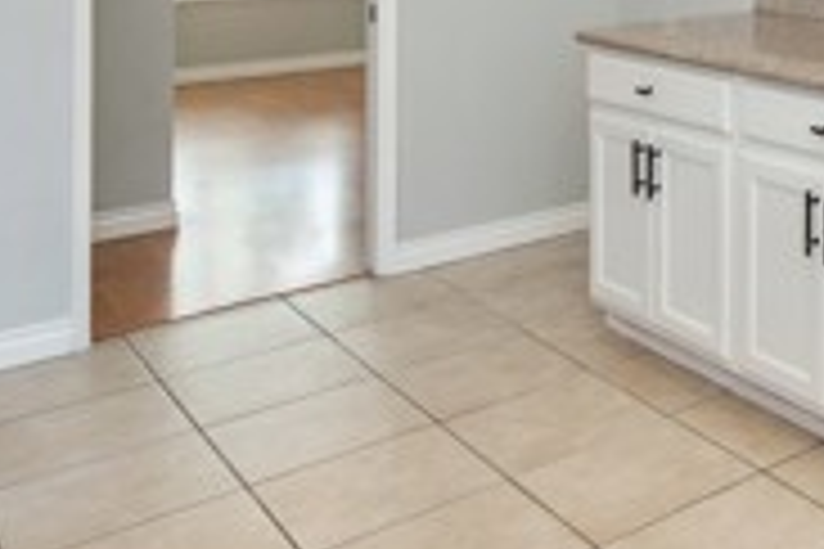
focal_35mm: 49
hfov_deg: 32.2
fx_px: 1121
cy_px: -124
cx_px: 1027
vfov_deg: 24.7
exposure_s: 1/125
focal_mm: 14
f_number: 5.6
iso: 640
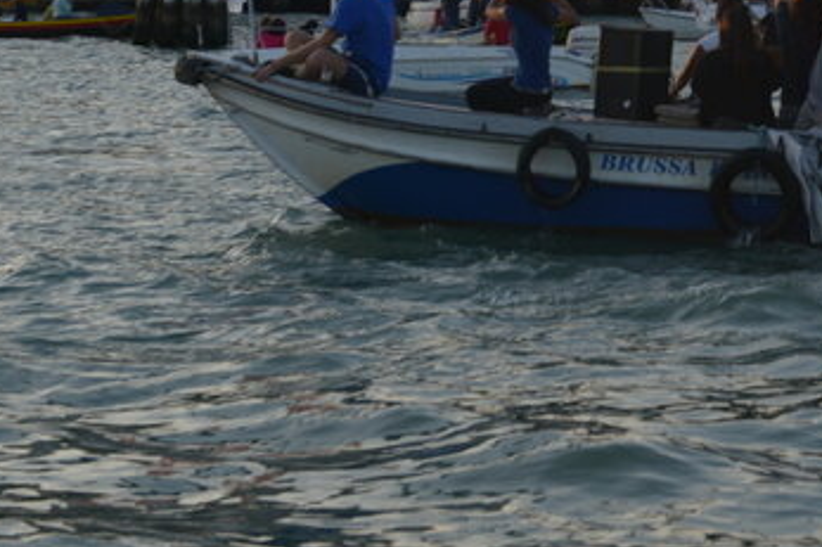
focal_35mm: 137
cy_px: -301
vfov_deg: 9.7
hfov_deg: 14.7
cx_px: 846
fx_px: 3127
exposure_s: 1/400
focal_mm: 44
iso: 400
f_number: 8
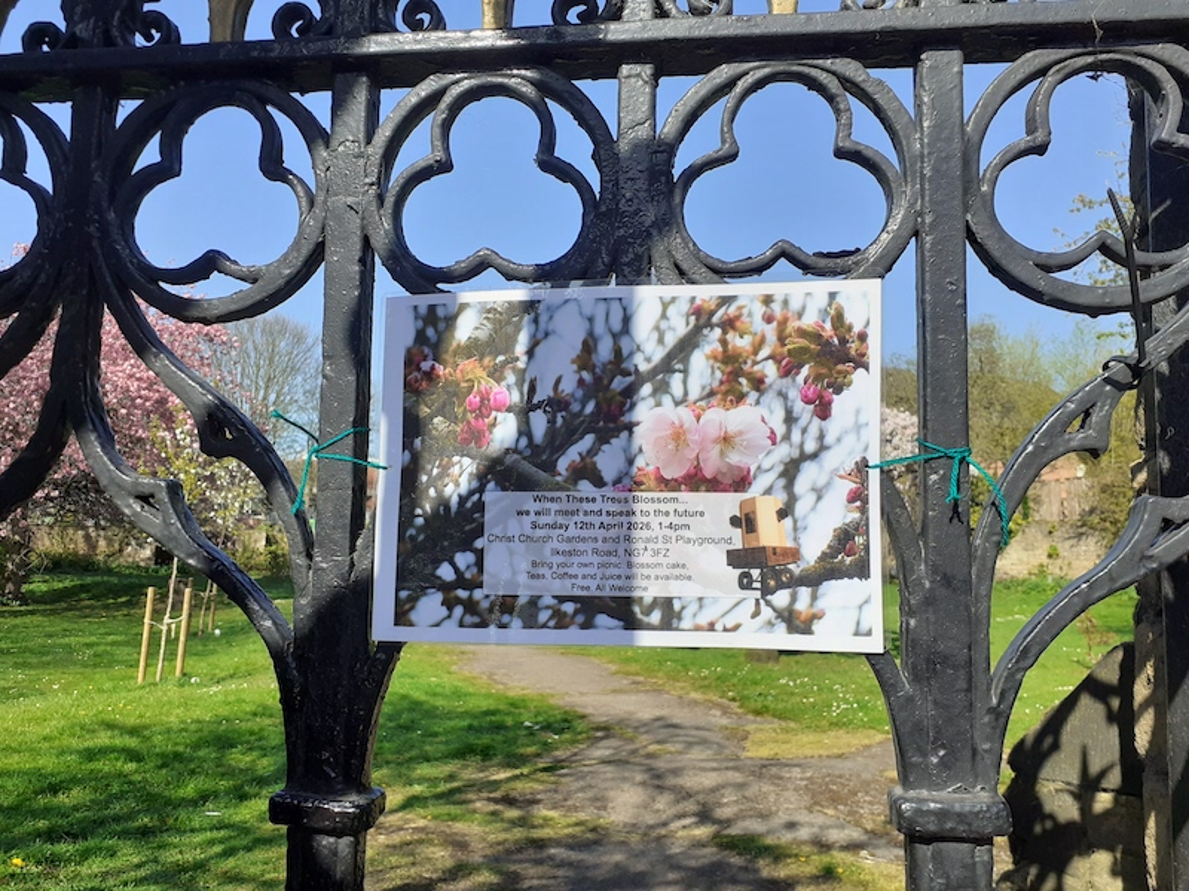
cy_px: 446
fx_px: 927
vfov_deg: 51.4
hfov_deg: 65.3
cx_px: 594
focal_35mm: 27
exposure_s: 1/1475
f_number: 1.9
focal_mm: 3.6
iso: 40
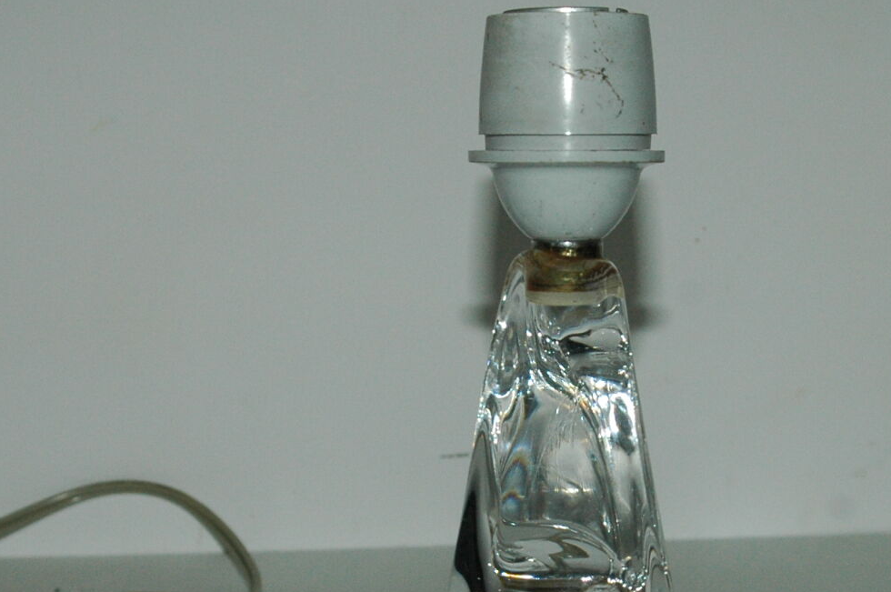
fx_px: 2373
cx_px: 535
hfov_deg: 21.2
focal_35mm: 96
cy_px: 420
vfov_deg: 14.2
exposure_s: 1/125
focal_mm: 28
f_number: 7.1
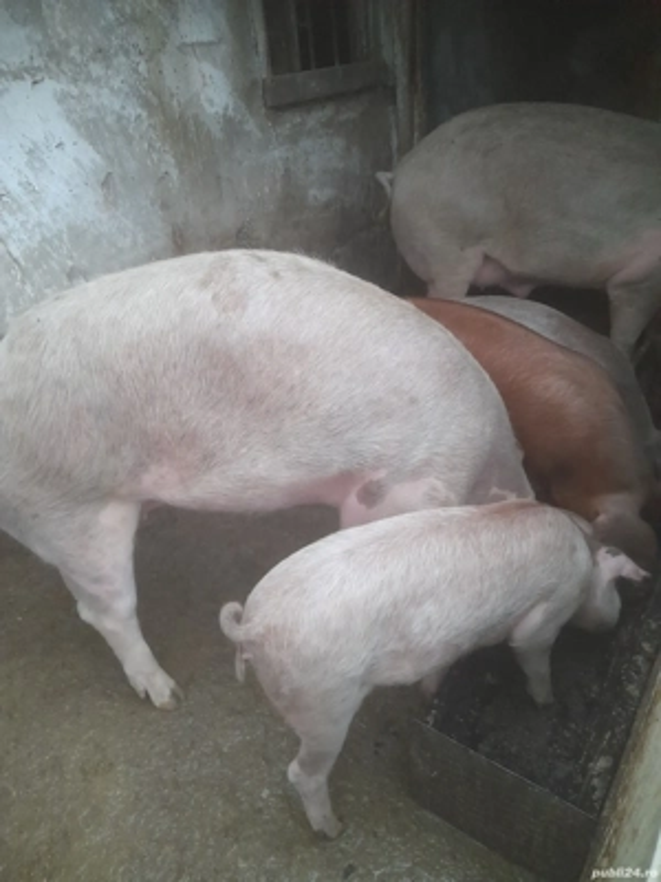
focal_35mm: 25
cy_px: 441
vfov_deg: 69.4
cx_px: 330
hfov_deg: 54.9
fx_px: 637
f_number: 2
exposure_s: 1/50
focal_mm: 4.6
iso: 400
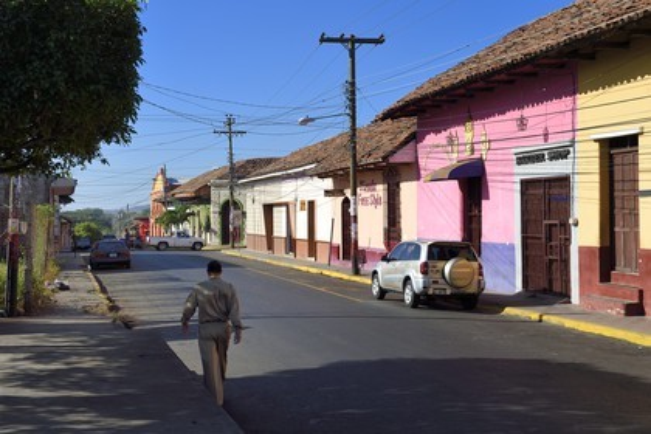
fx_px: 904
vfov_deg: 27.0
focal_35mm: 50
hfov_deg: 39.6
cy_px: 217
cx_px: 326
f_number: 13
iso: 200
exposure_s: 1/250
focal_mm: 50
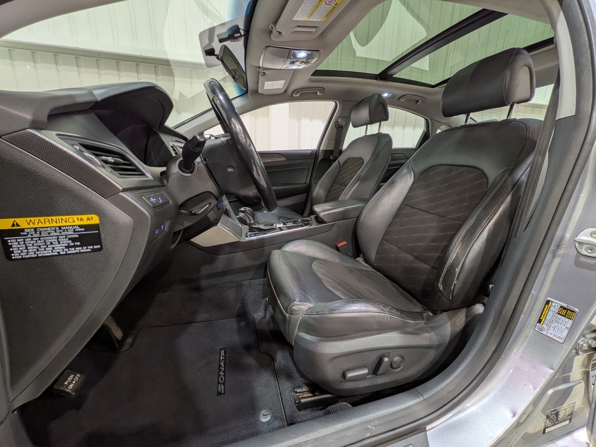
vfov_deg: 85.7
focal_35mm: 14
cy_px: 224
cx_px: 298
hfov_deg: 102.1
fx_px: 241
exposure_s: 1/33.3
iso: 73
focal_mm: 1.83
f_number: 2.2
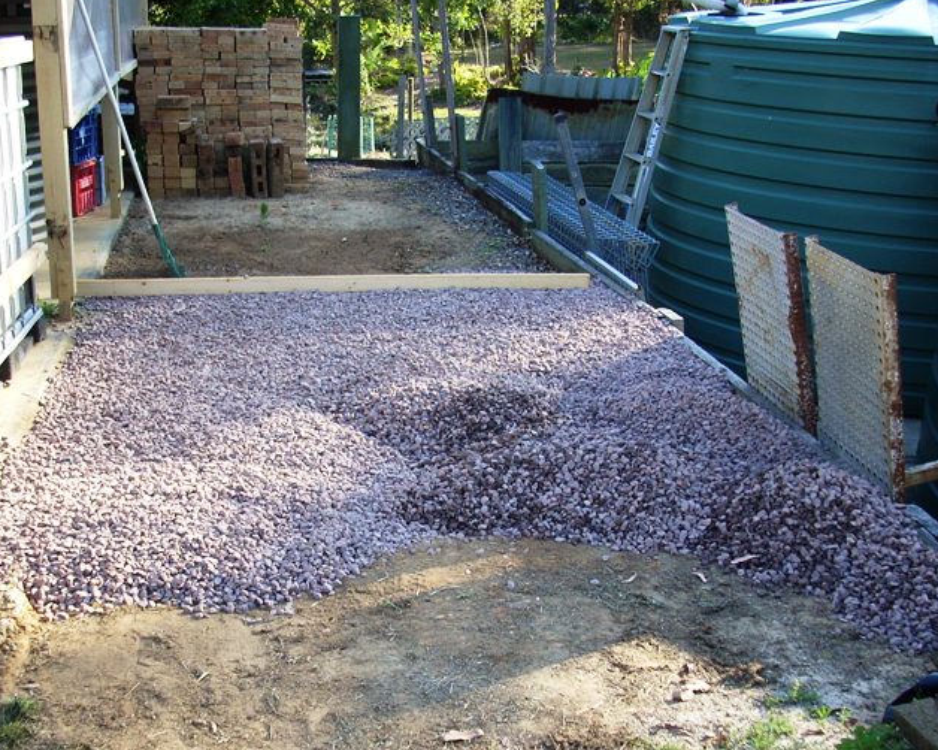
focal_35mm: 46
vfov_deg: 32.7
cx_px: 415
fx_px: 1277
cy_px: 433
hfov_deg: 40.3
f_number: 2.8
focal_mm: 6.2
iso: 64
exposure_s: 1/115
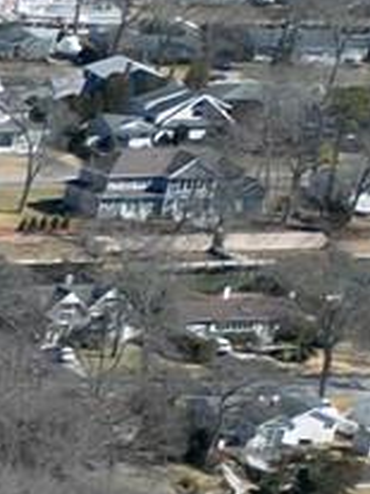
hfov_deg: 4.6
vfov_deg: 8.1
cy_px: 845
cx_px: -1819
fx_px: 3395
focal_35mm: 238
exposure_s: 1/2000
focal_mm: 6.72
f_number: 1.7
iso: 110
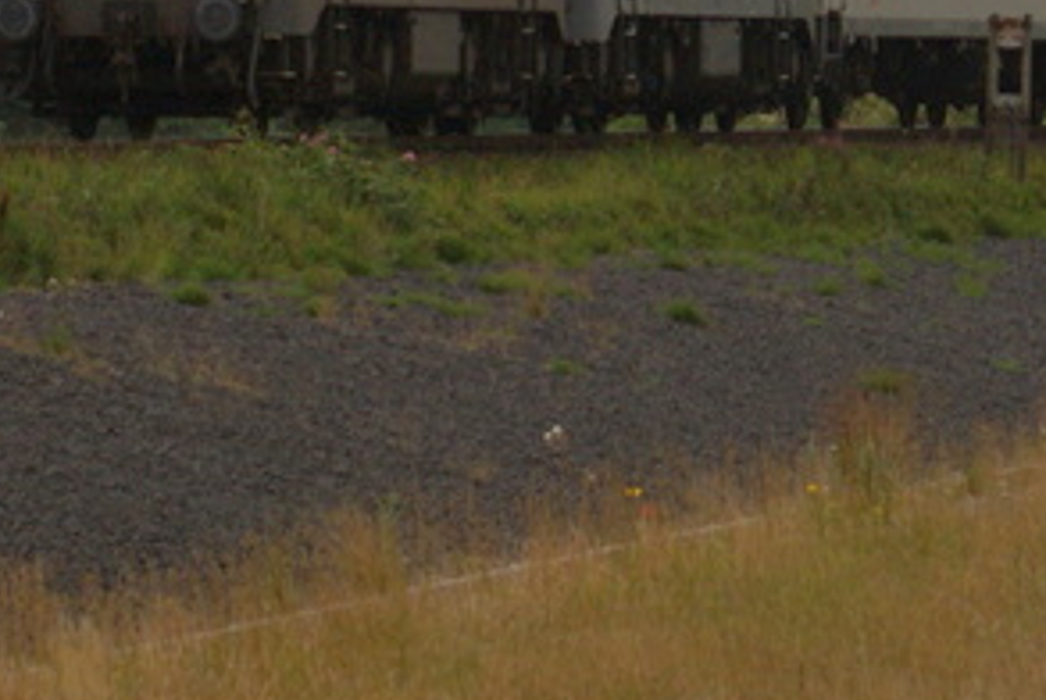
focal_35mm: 577
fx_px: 16781
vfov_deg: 2.4
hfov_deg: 3.6
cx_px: 1028
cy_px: -307
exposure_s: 1/800
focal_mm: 110
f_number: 7.1
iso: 200
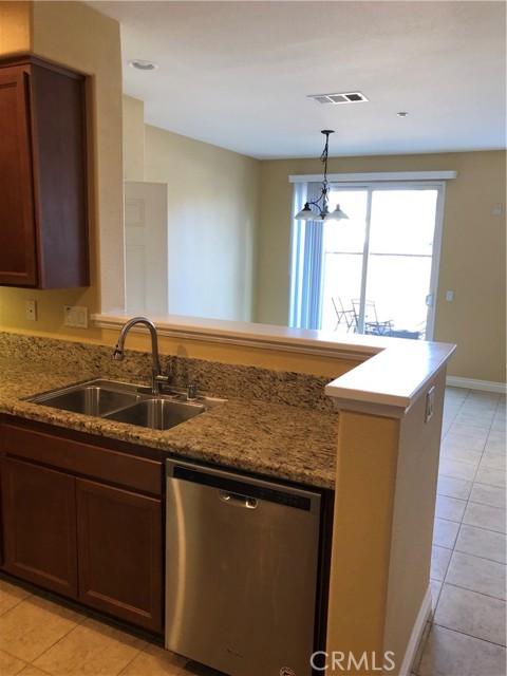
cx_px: 254
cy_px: 338
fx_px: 547
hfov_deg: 49.7
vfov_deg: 63.4
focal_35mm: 28
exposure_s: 1/20
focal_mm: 3.99
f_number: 1.8
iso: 40
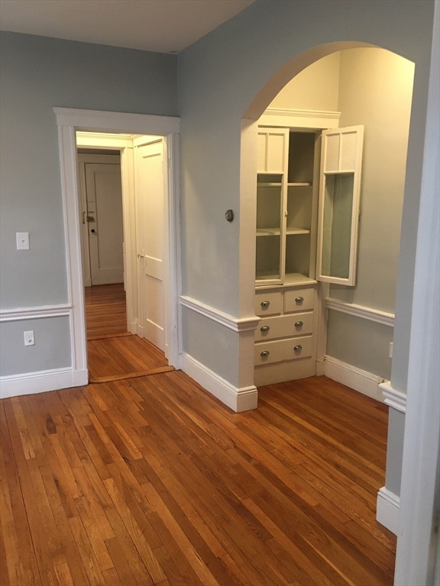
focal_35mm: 29
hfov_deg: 48.2
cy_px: 293
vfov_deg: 61.7
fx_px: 491
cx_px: 220
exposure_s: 1/30
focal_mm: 4.15
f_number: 2.2
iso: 125
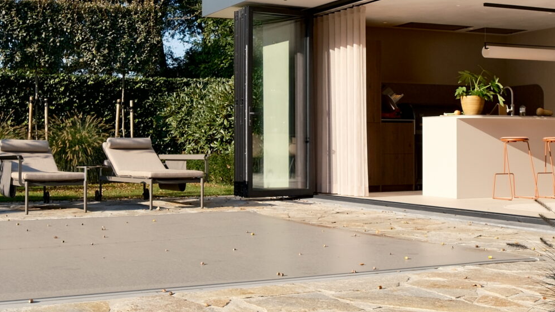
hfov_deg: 36.6
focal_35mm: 57
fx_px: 839
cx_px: 276
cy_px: 139
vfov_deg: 21.1
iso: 320
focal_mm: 13.9
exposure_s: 1/680
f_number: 5.6
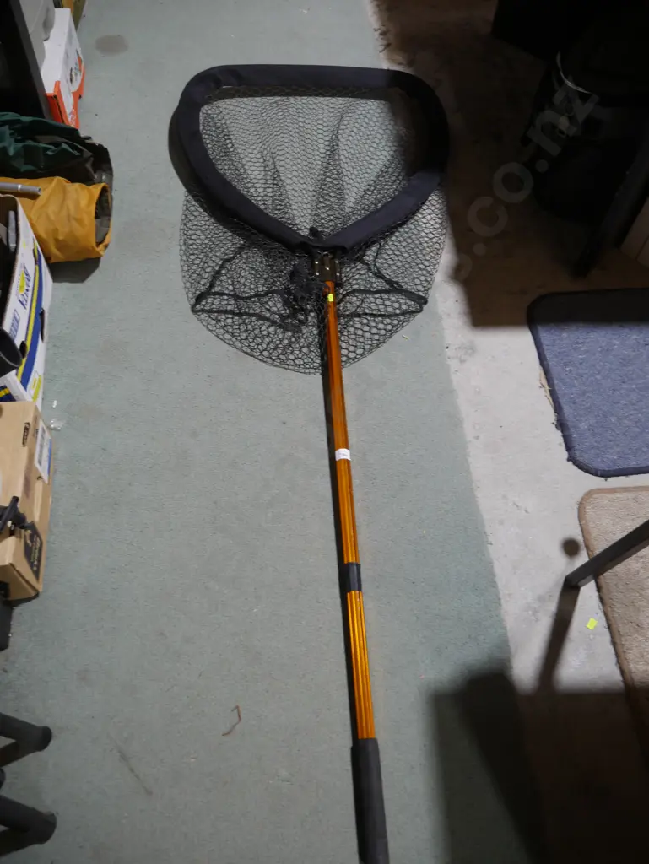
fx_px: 699
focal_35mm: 28
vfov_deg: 63.4
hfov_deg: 49.8
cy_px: 432
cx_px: 324
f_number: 3.5
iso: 400
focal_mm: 14
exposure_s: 1/60
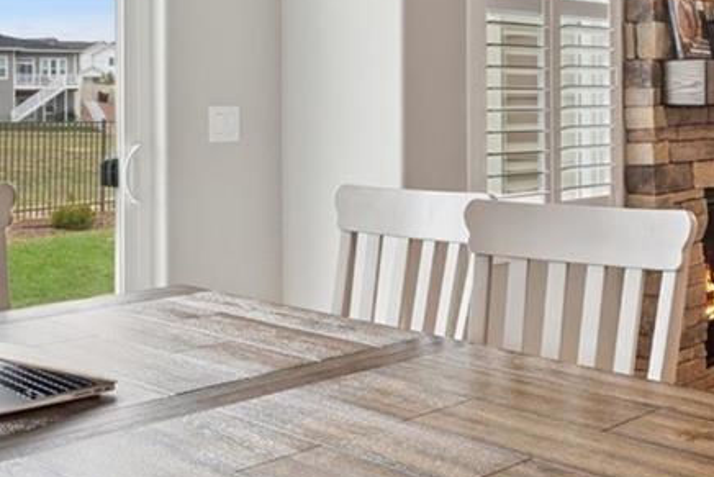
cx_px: 511
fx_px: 1091
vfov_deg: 24.3
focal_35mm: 55
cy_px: 115
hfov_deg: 35.6
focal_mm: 15
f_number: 11
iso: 100
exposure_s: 1/13
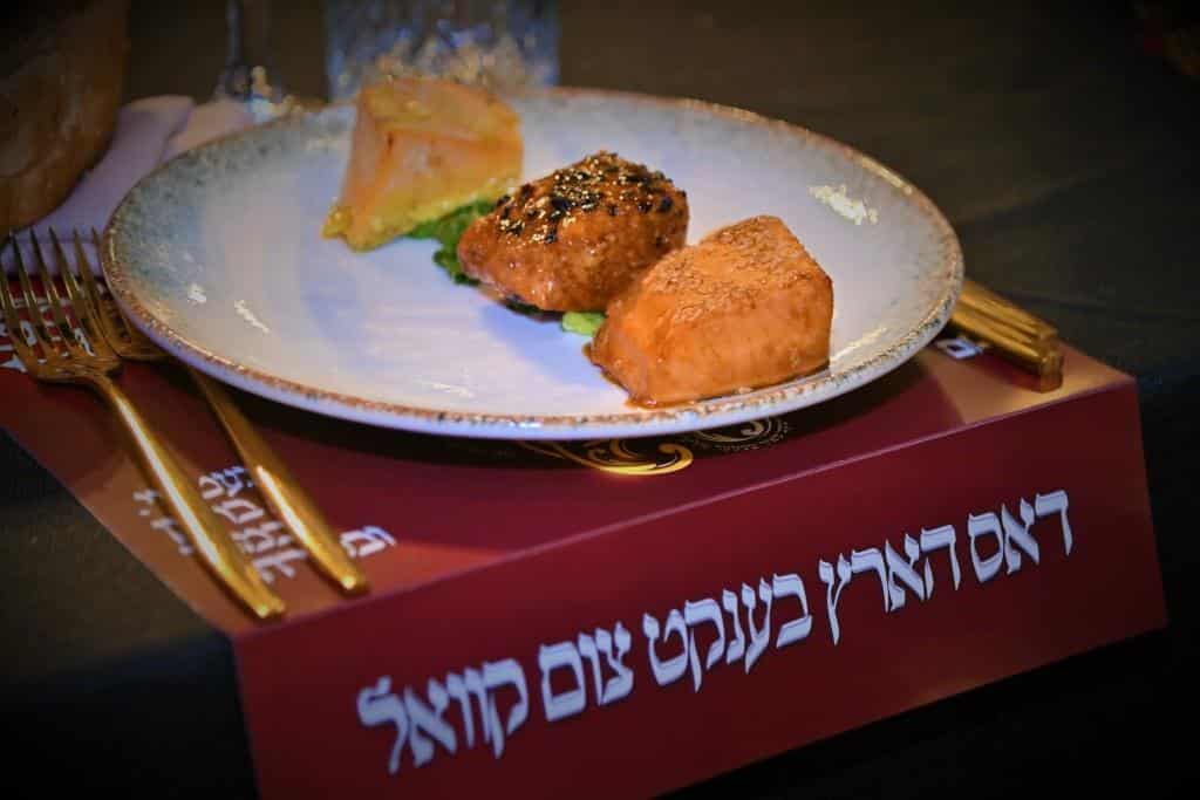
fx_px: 2867
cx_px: 600
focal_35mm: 86
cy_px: 400
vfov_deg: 15.9
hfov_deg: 23.6
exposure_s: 1/200
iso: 200
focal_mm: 86
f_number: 4
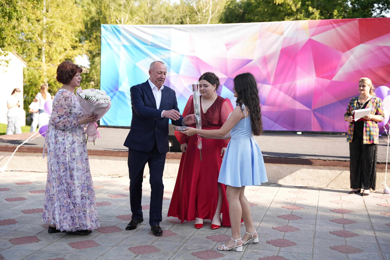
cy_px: 130
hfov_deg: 39.1
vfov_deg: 26.6
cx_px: 195
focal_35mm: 51
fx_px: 549
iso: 160
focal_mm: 50.7
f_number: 2.8
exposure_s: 1/250
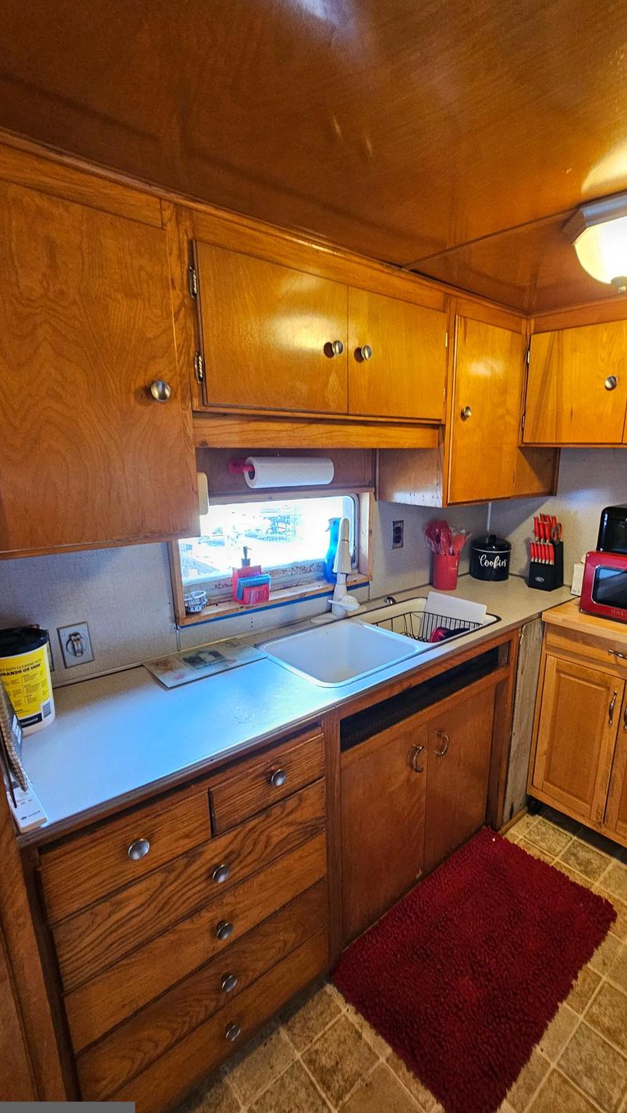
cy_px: 575
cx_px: 386
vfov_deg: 103.0
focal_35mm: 15
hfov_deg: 69.6
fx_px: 443
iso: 320
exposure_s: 1/30
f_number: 2.2
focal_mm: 2.2
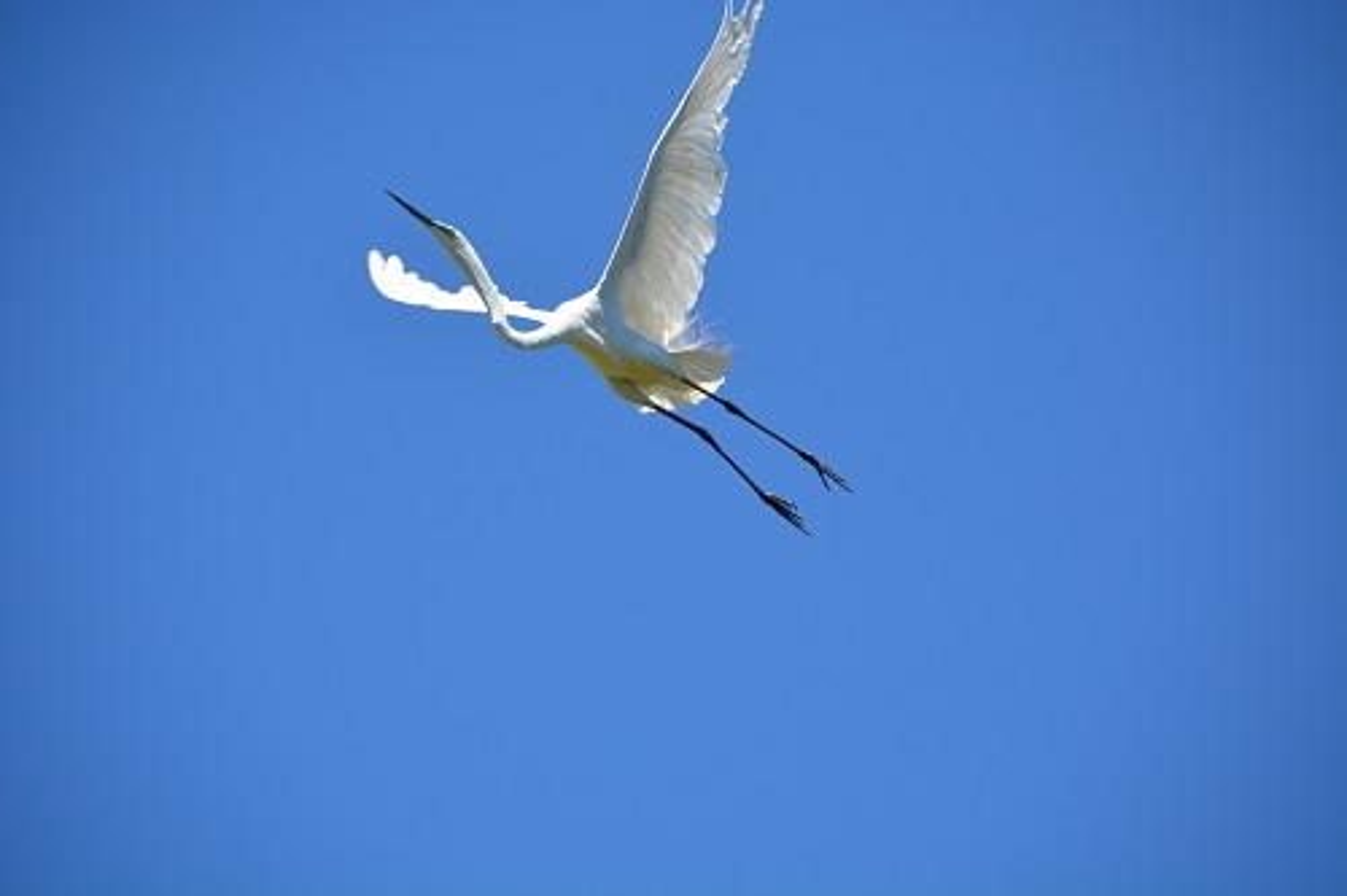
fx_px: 11221
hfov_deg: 6.9
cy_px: 448
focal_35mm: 300
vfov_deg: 4.6
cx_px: 674
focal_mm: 200
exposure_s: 1/1600
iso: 400
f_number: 6.3
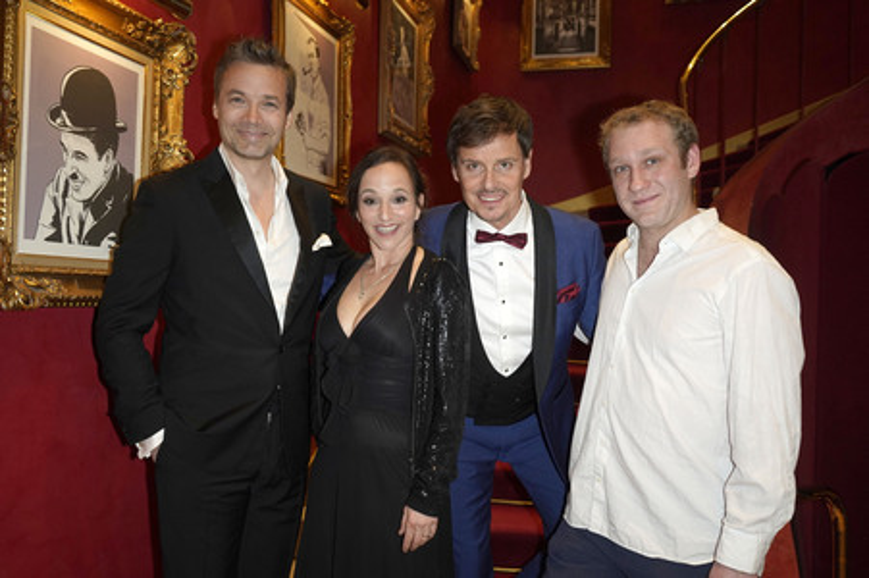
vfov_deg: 41.1
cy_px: 289
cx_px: 434
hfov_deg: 58.8
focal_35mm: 32
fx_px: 772
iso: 1600
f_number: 5
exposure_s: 1/100
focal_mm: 32
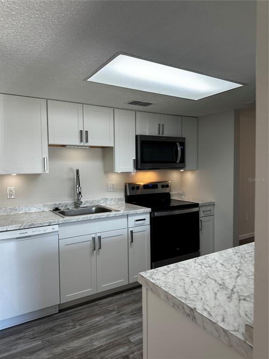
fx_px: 249
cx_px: 134
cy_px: 180
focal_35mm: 24
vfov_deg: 71.6
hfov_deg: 56.8
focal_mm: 6.86
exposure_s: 1/120
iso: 100
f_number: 1.78
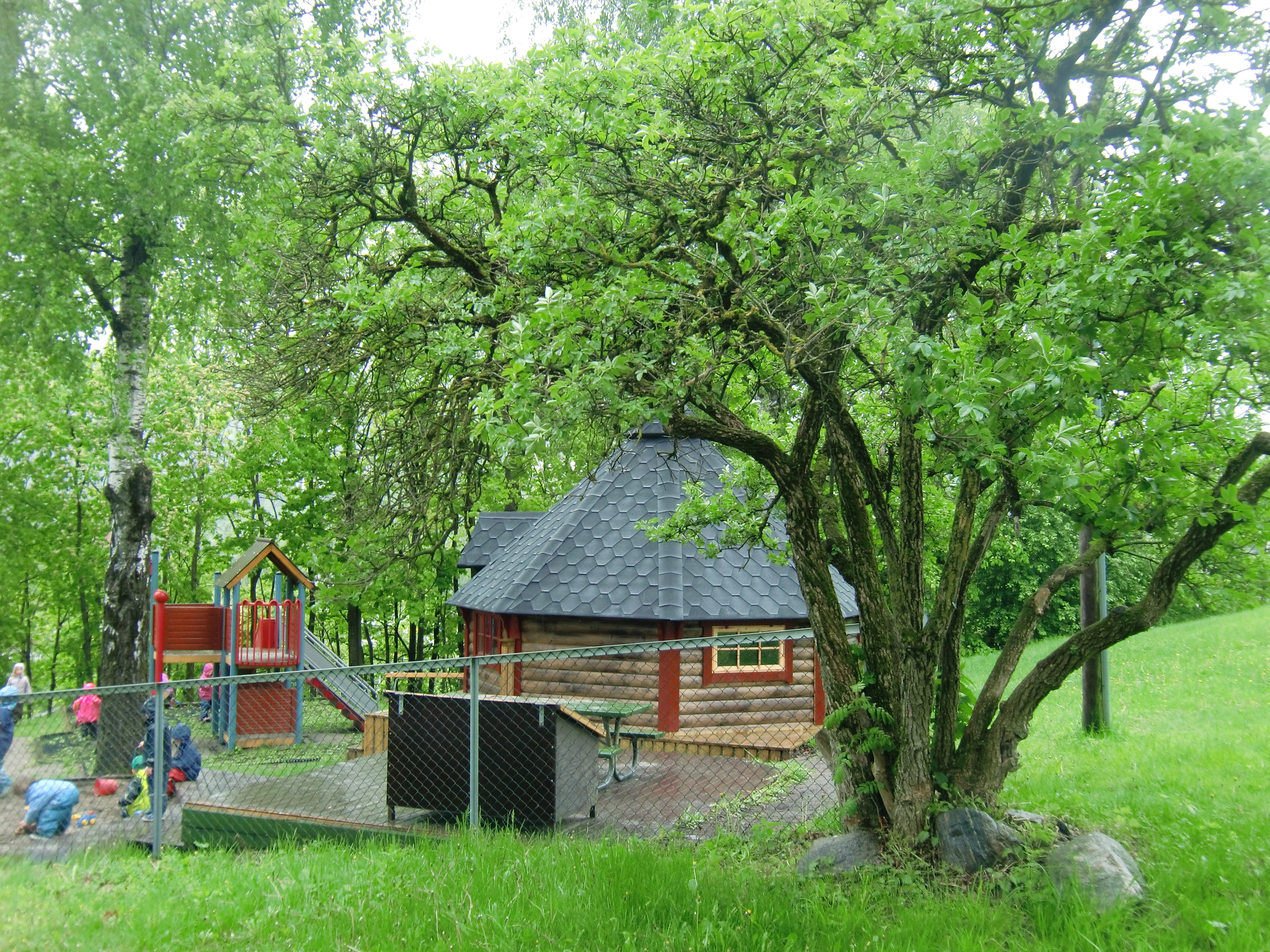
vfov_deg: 41.8
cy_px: 476
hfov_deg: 54.0
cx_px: 635
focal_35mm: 34
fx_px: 1247
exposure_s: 1/60
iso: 125
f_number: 3.6
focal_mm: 6.1
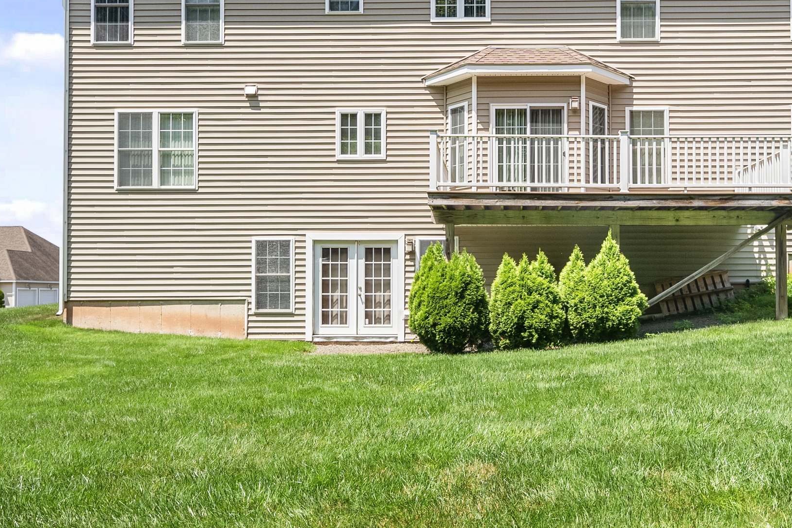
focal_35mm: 32
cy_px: 197
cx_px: 478
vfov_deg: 40.8
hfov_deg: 58.2
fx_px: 704
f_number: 7.1
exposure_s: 1/400
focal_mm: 17
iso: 320
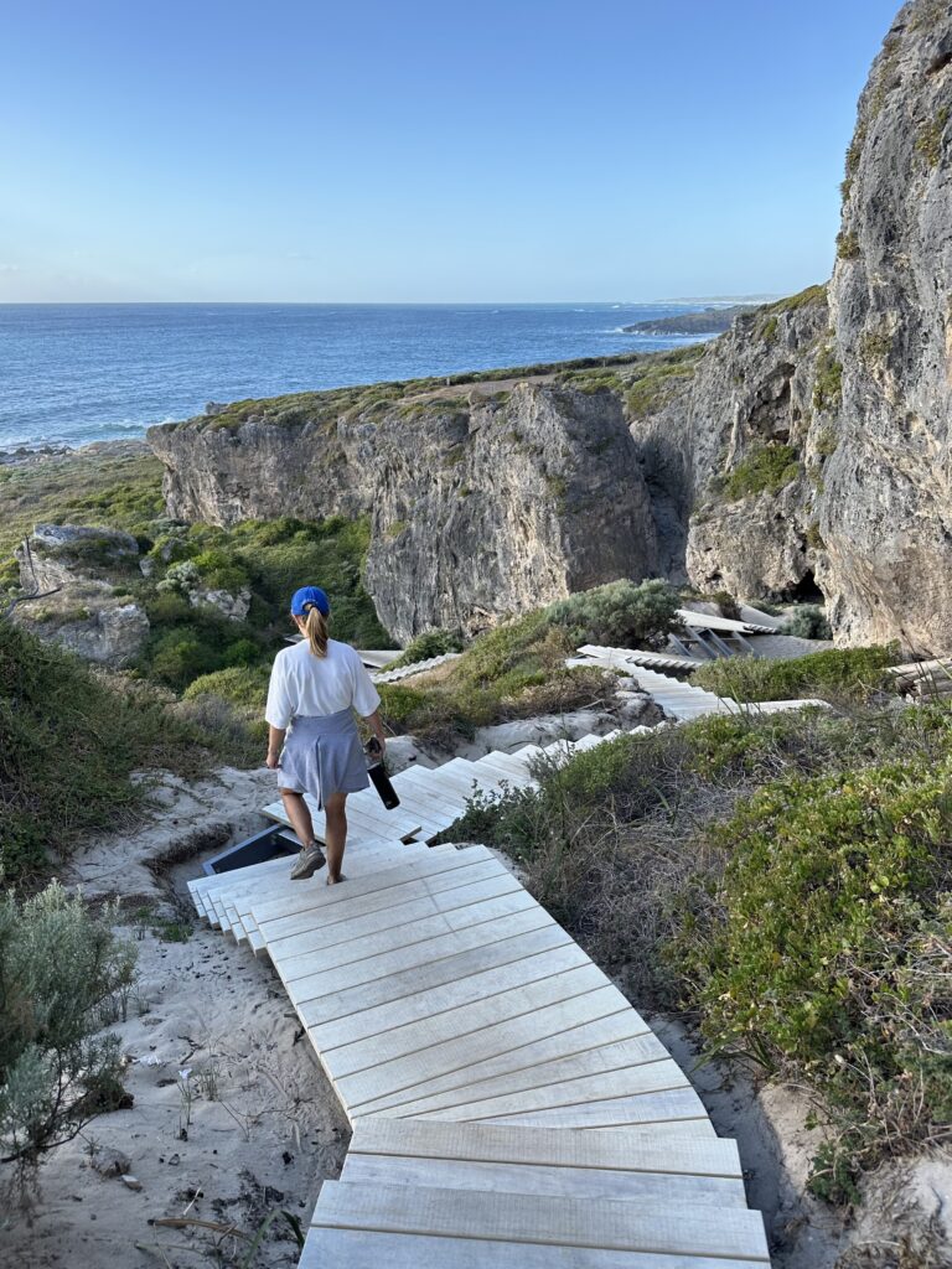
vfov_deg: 71.6
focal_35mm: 24
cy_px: 634
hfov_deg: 56.8
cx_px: 476
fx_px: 880
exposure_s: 1/1183
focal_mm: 6.86
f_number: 1.78
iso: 80
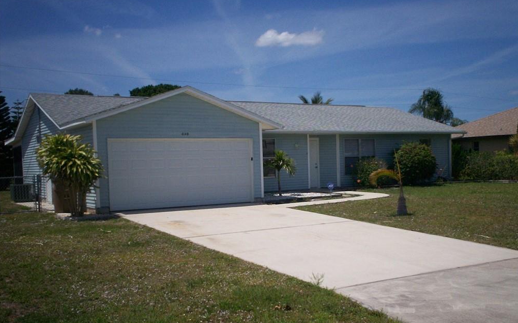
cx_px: 262
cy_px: 192
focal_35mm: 39
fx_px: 551
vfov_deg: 32.7
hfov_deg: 50.4
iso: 100
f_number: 4.5
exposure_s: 1/1859
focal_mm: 6
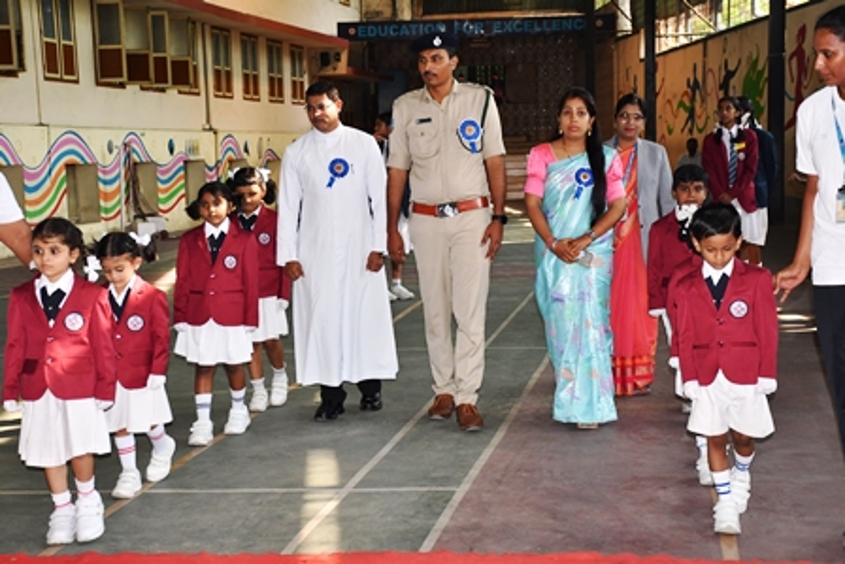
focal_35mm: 63
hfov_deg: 31.9
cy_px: 282
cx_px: 422
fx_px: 1479
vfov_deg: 21.6
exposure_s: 1/250
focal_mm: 42
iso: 1000
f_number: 5
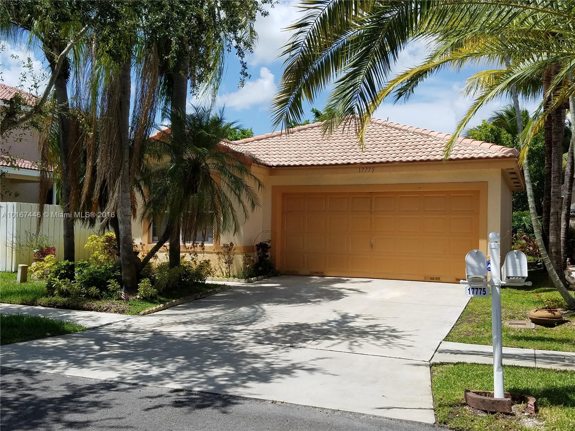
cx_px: 288
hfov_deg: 67.3
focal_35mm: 26
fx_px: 432
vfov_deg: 53.1
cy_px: 216
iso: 50
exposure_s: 1/3424
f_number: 1.7
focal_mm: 4.2
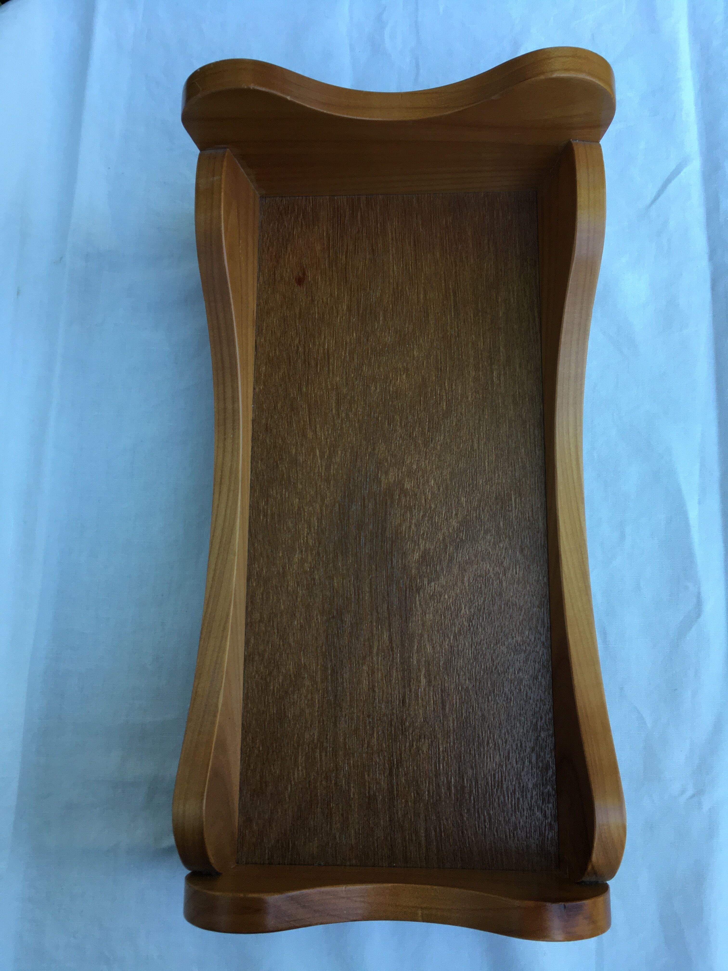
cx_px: 364
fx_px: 813
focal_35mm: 29
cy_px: 486
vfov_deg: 61.7
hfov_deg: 48.2
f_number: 2.2
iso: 40
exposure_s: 1/100
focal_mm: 4.15
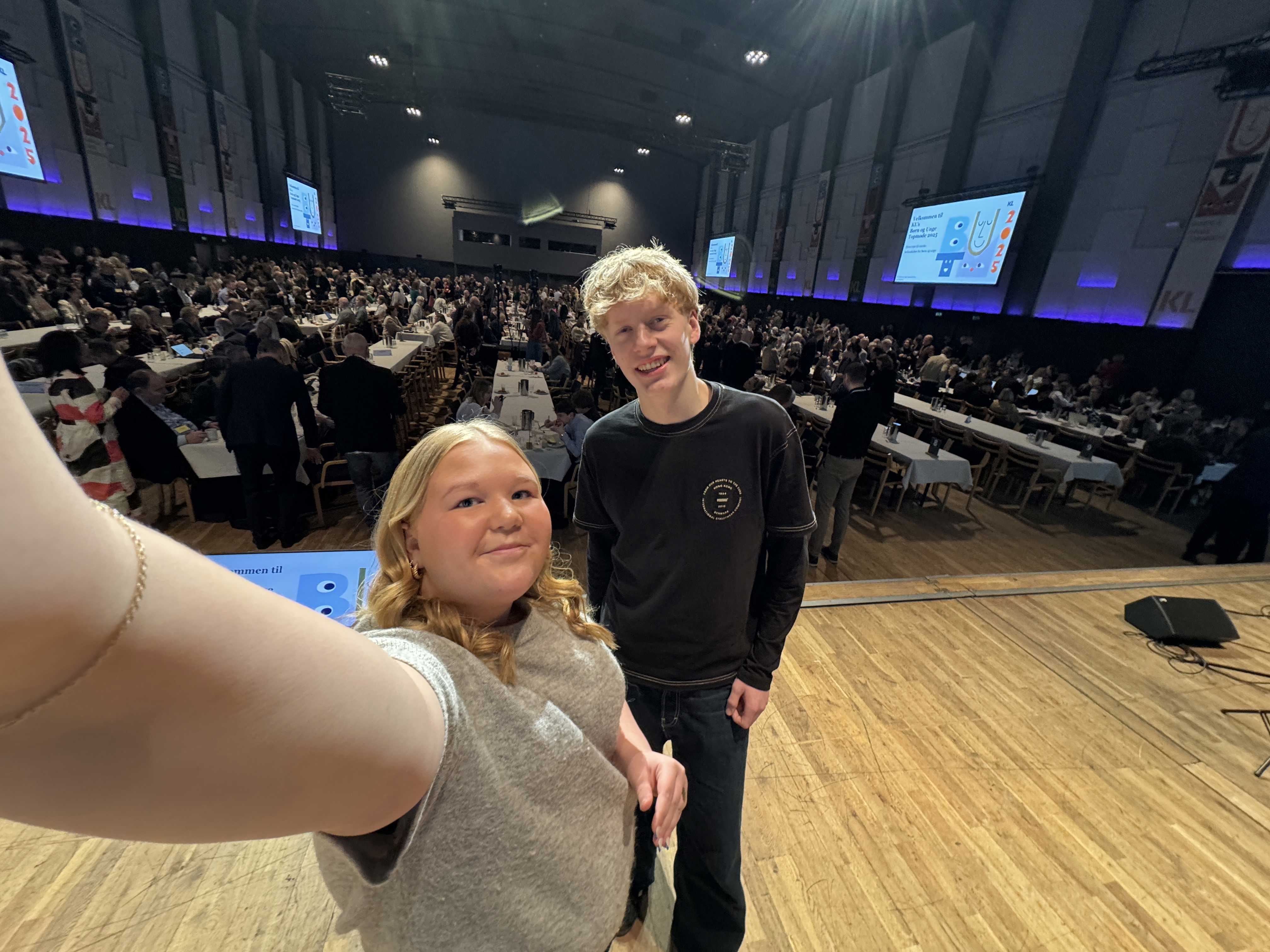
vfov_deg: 85.7
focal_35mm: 14
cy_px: 476
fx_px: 514
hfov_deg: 102.1
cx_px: 635
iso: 320
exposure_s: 1/60
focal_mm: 2.22
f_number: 2.2
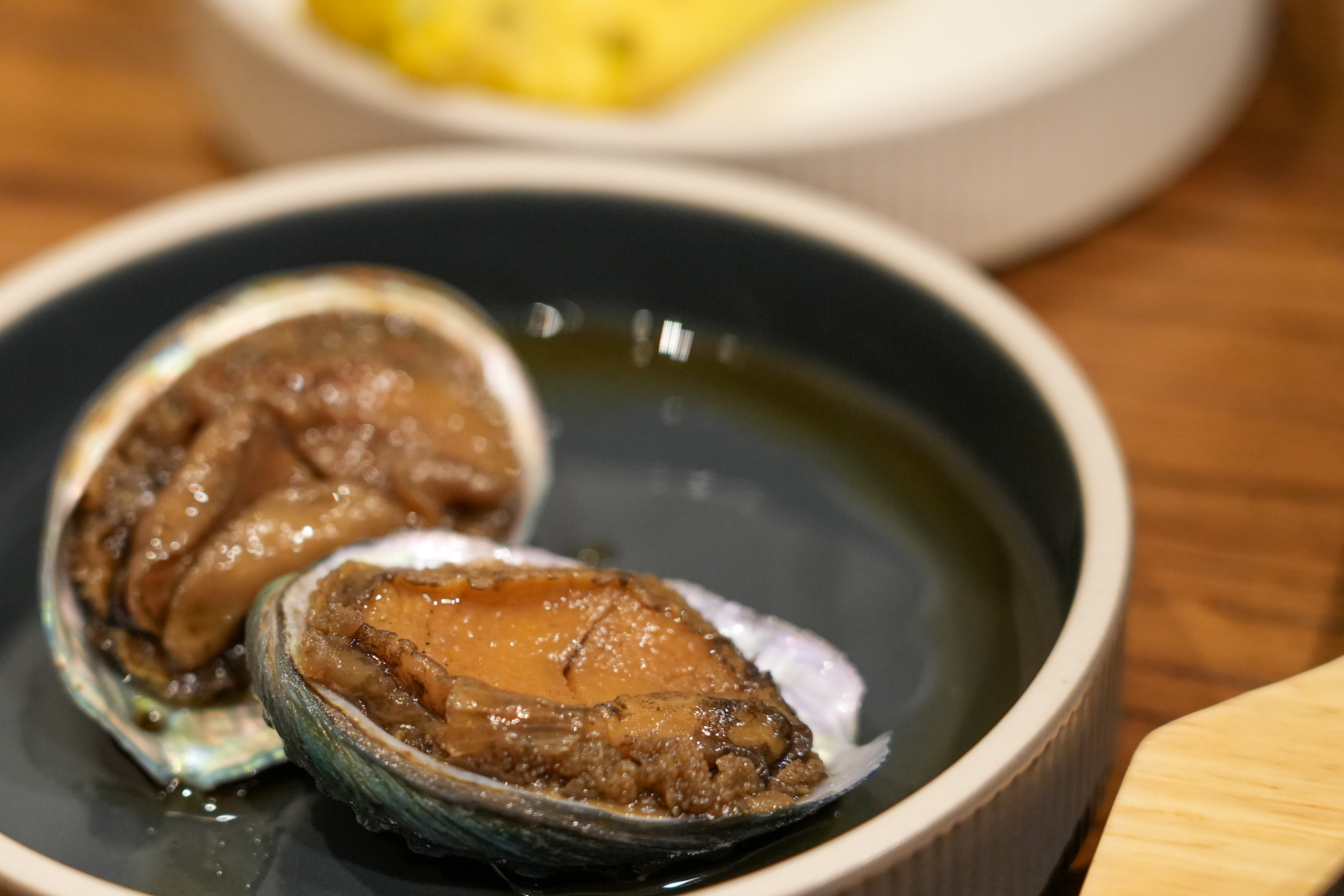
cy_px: 543
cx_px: 451
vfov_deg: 10.7
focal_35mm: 128
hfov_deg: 16.0
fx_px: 4778
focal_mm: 96
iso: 2500
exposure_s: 1/100
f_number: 4
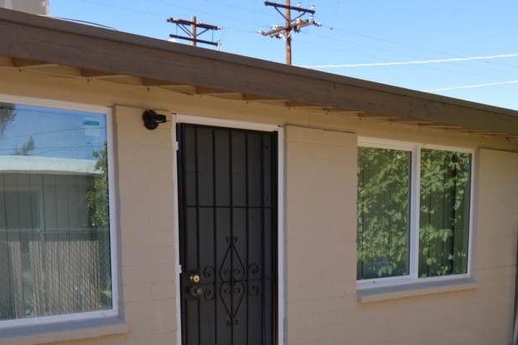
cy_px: 327
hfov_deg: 41.8
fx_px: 676
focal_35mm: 47
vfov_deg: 27.3
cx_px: 228
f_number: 6.3
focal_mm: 15
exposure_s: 1/160
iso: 100
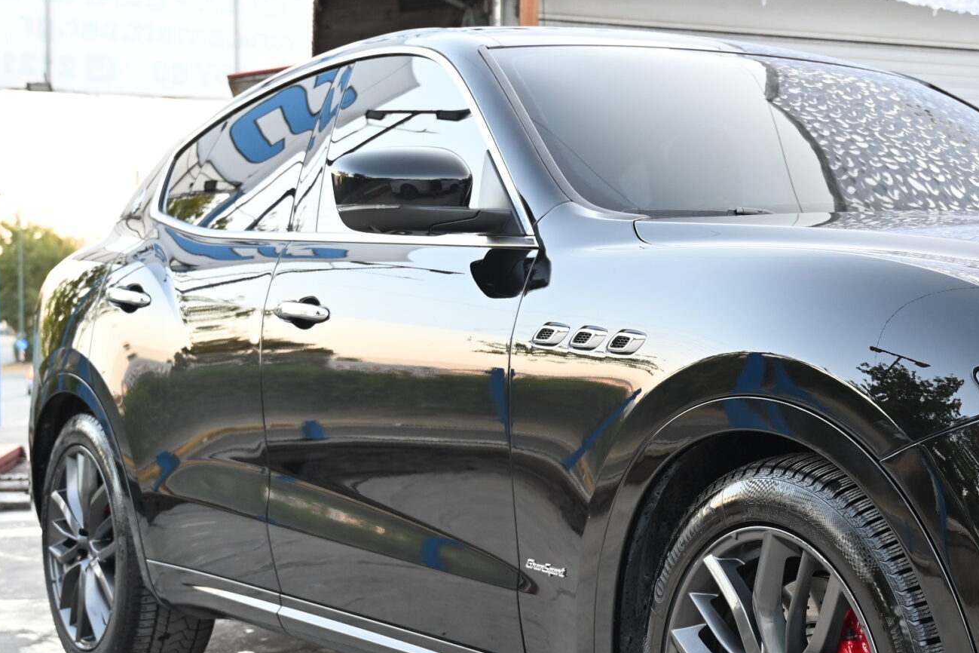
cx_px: 873
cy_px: 447
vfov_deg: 19.9
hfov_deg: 28.6
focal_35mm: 68
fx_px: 1849
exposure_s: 1/125
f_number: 4
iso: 560
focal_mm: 34.5
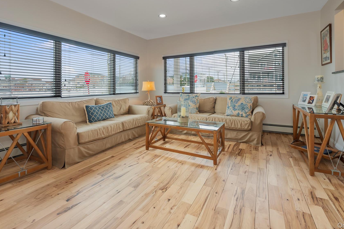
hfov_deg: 93.3
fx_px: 162
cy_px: 91
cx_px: 170
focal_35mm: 17
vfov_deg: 69.6
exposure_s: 1/50
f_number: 4.5
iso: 320
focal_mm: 14
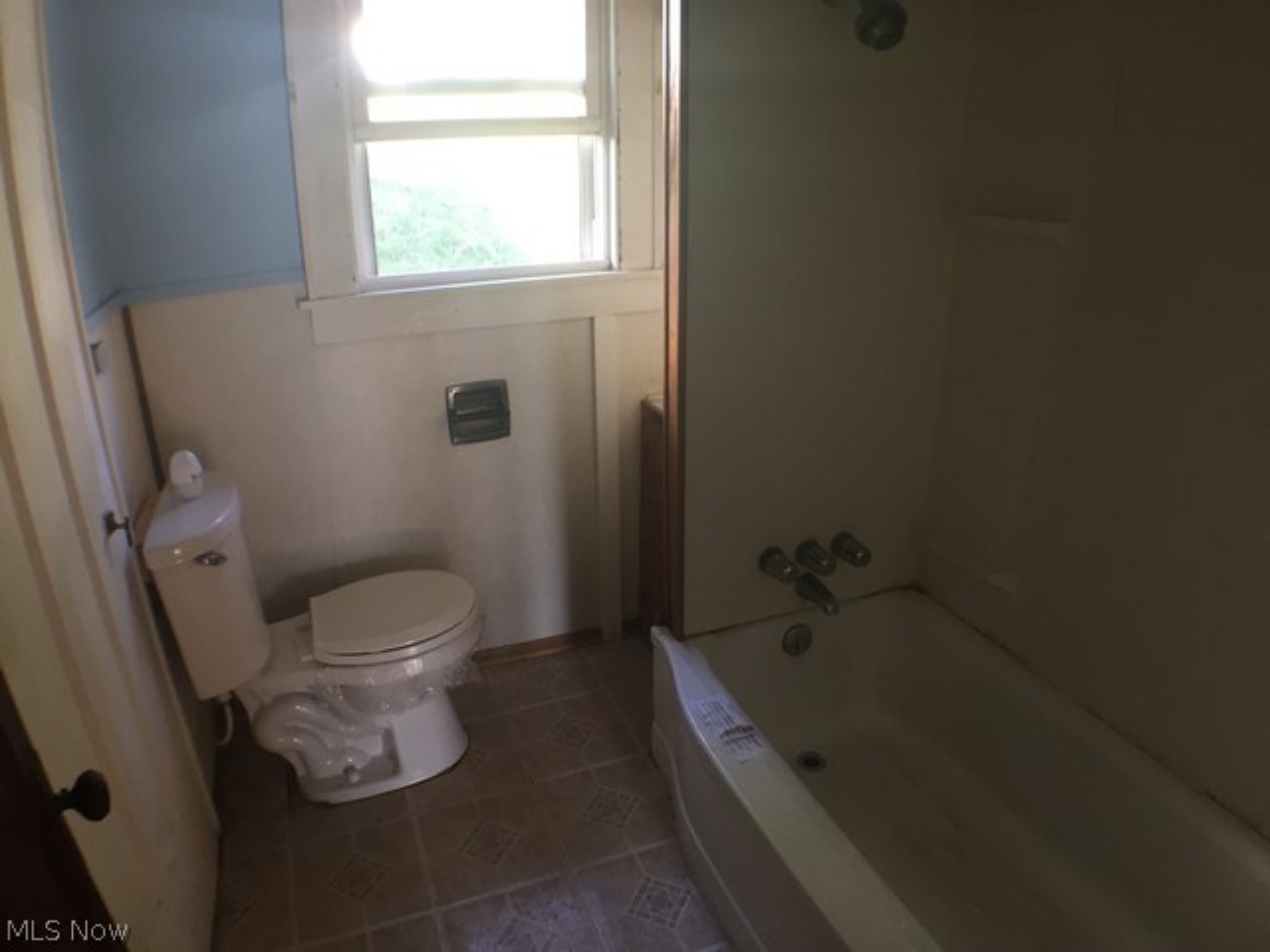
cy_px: 476
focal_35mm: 29
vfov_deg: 48.2
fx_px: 1064
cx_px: 635
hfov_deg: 61.7
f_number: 2.2
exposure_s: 1/30
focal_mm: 4.15
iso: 80
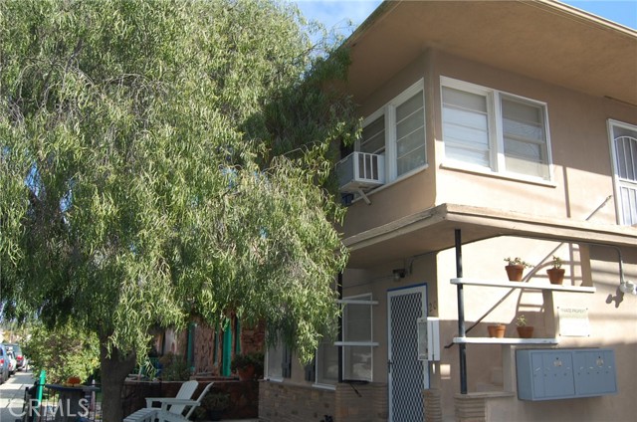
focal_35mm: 33
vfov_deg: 39.8
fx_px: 583
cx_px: 318
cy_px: 211
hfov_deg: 57.3
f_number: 5.6
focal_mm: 22
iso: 250
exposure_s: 1/500
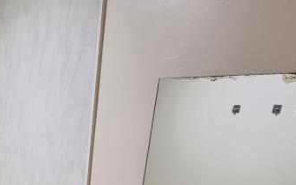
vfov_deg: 25.5
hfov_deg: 41.4
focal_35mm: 42
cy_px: 252
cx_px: 4
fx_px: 339
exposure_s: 1/50
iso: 200
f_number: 2.2
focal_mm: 2.2
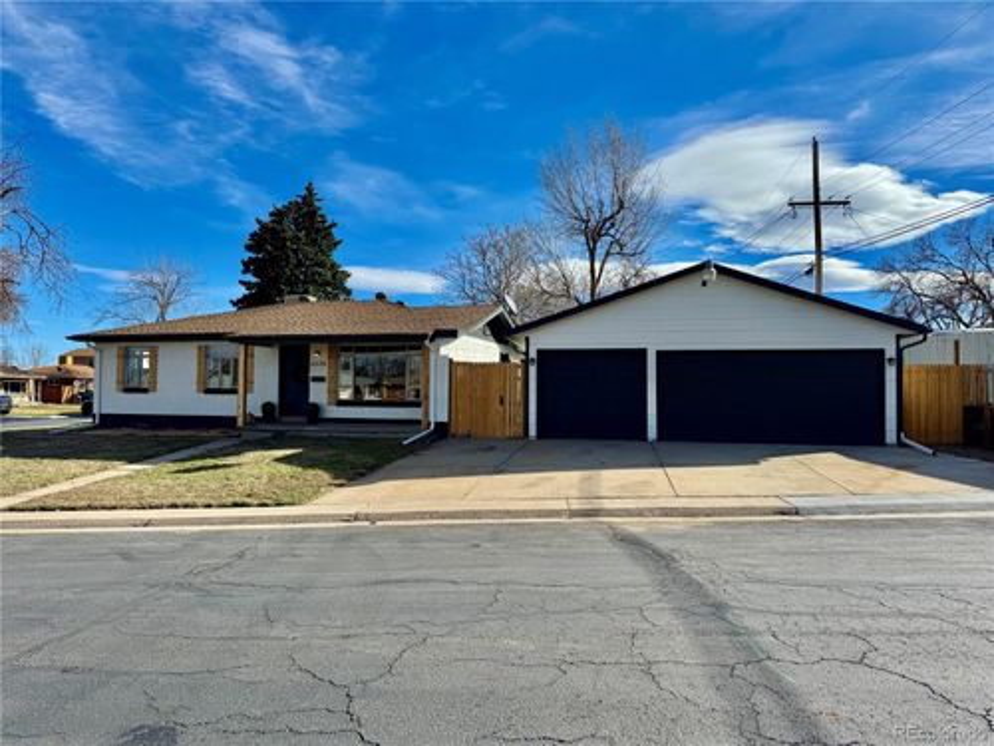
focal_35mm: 24
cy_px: 373
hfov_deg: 71.6
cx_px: 497
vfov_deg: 56.8
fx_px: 689
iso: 80
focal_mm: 6.76
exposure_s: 1/4310
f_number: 1.78
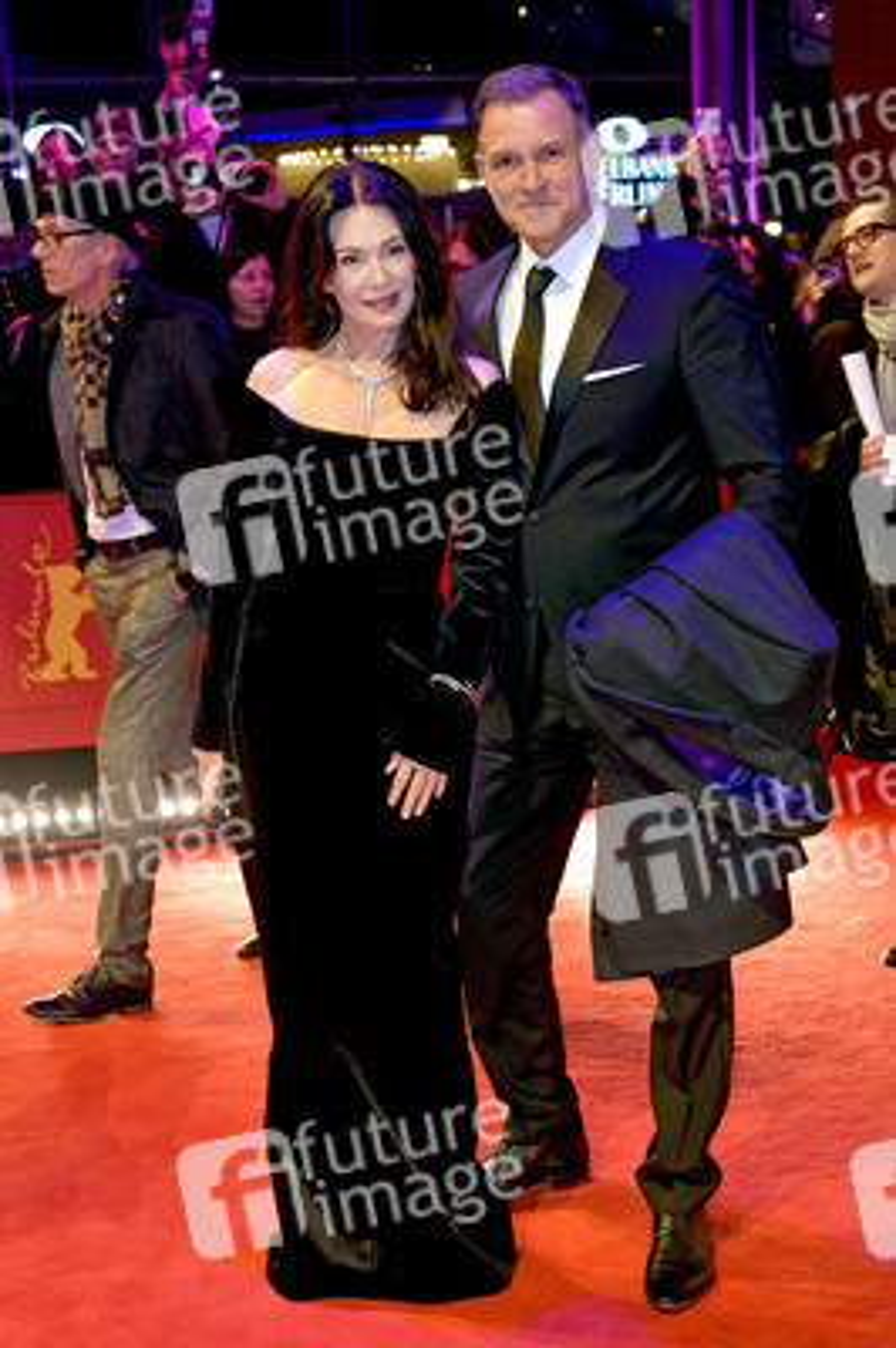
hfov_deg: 26.9
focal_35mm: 50
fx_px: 1870
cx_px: 448
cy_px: 674
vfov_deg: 39.6
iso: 1600
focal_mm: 50
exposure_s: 1/200
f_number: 5.6
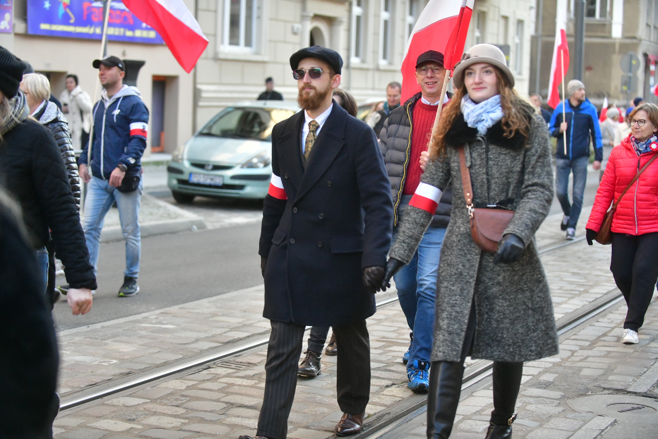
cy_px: 220
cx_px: 329
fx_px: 1279
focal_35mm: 70
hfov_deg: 28.8
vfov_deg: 19.5
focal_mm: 70
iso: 3200
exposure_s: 1/3200
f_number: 2.8
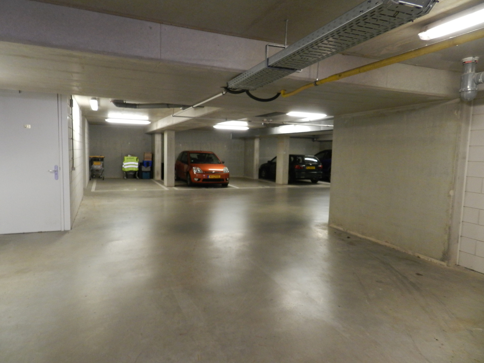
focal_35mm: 23
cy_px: 182
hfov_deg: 73.9
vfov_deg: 58.9
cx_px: 242
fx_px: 322
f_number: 3.4
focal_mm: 4
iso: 400
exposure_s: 1/25
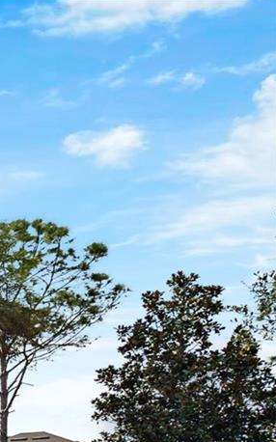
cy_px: 511
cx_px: -494
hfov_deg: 12.5
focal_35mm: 57
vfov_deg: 30.9
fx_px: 686
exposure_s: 1/800
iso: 80
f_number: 9
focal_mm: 16
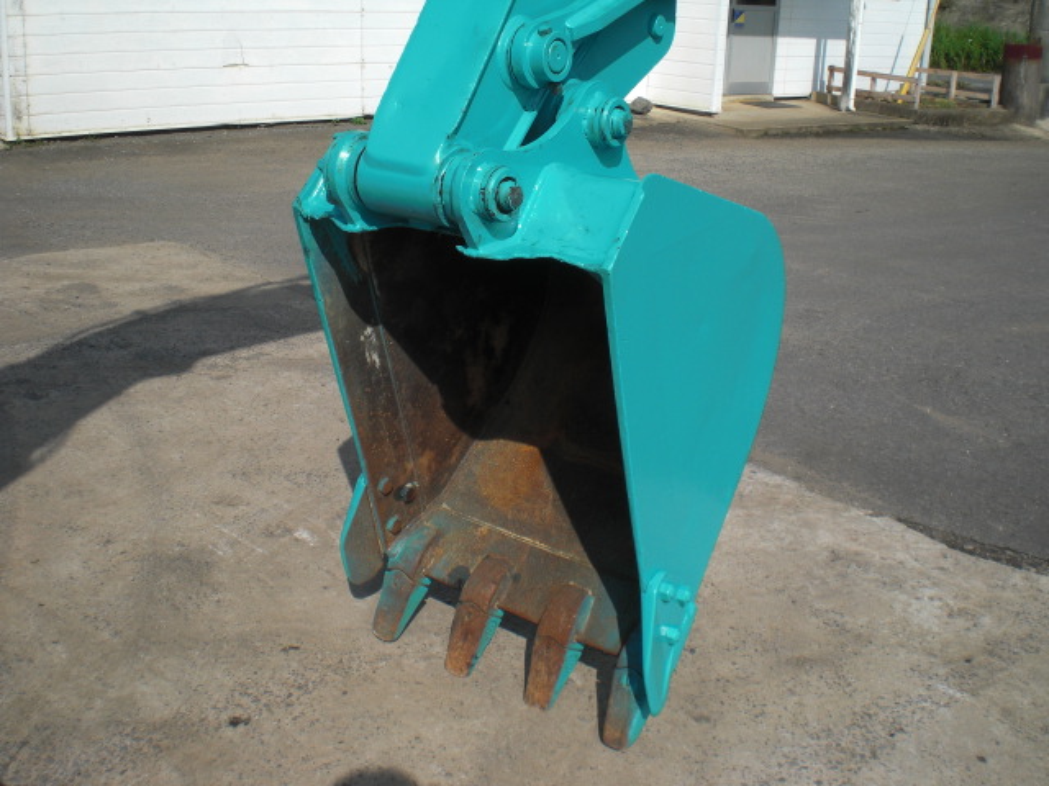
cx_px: 524
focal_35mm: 38
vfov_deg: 37.7
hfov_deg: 49.0
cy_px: 393
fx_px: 1152
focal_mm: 6.3
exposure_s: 1/500
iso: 64
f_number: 5.6
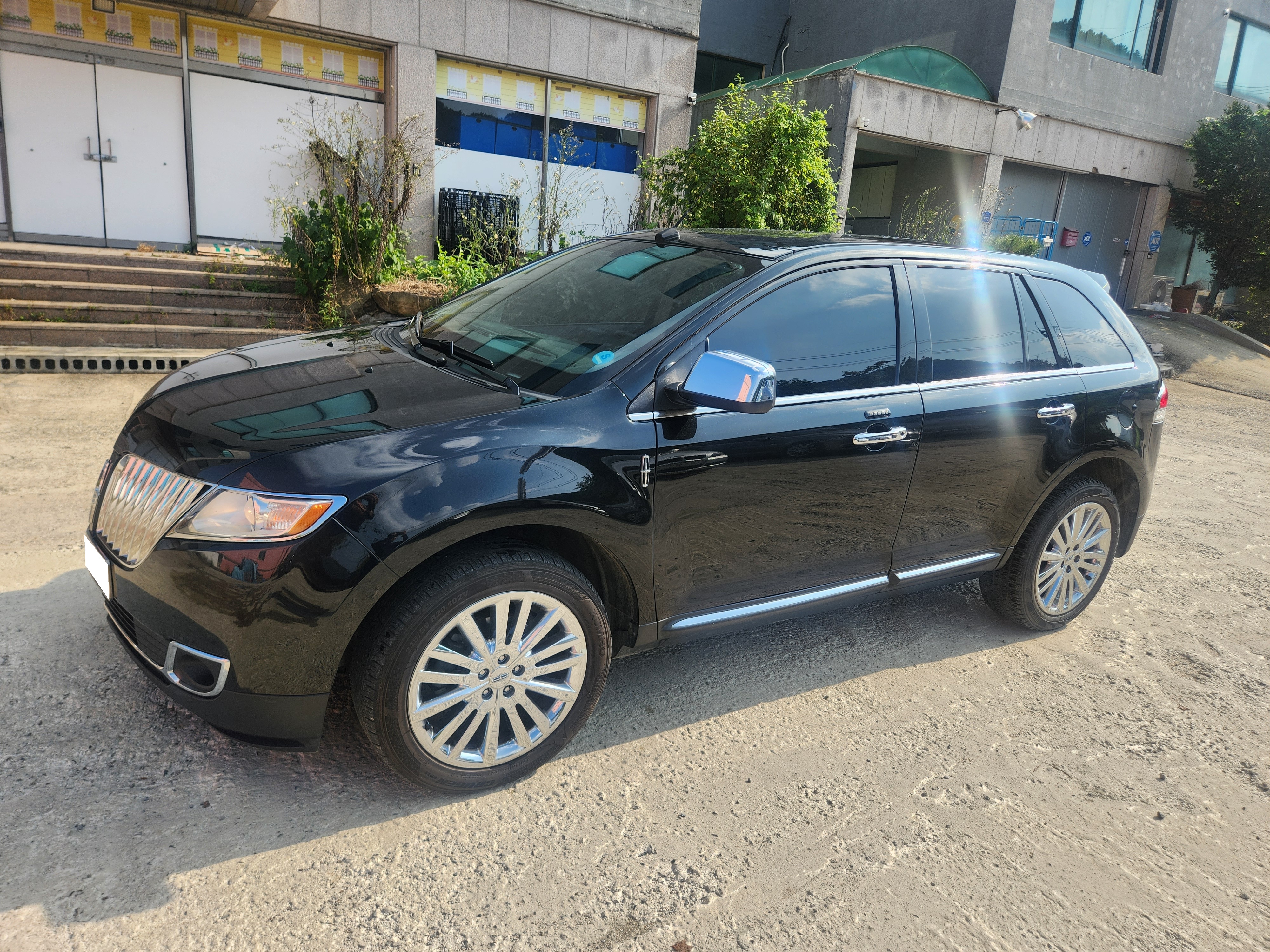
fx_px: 844
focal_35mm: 23
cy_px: 476
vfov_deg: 58.9
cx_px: 635
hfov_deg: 73.9
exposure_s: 1/924
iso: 20
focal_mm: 5.4
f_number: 1.8
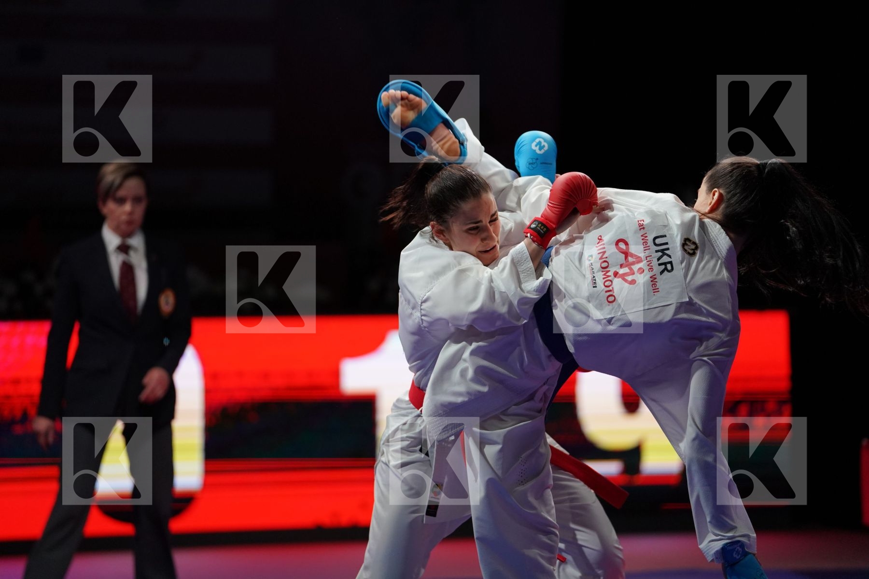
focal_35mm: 168
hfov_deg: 12.2
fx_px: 4055
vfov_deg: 8.2
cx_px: 434
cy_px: 290
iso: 2000
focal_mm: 168
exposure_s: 1/1000
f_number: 2.8
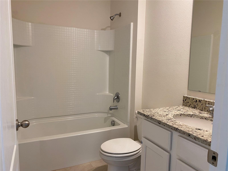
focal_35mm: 26
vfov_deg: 53.1
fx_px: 171
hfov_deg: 67.3
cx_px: 114
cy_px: 86
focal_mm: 4.25
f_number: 1.8
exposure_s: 1/60
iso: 100
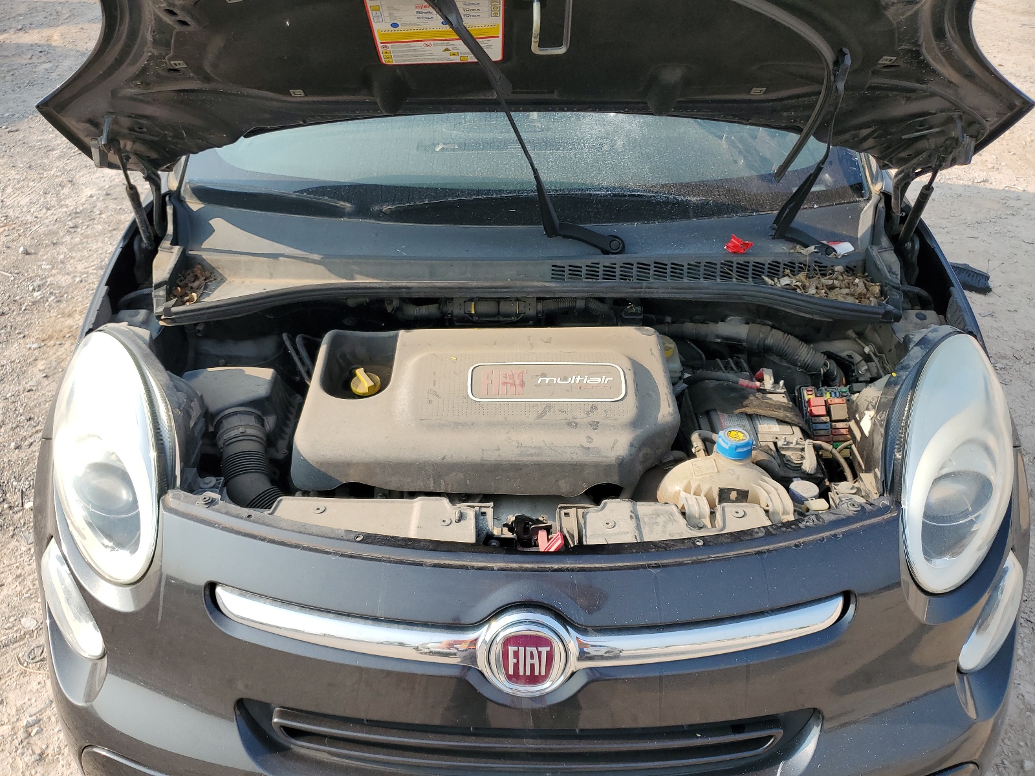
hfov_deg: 67.3
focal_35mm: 26
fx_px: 777
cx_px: 518
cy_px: 388
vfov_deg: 53.1
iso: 50
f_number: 1.5
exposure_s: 1/1429
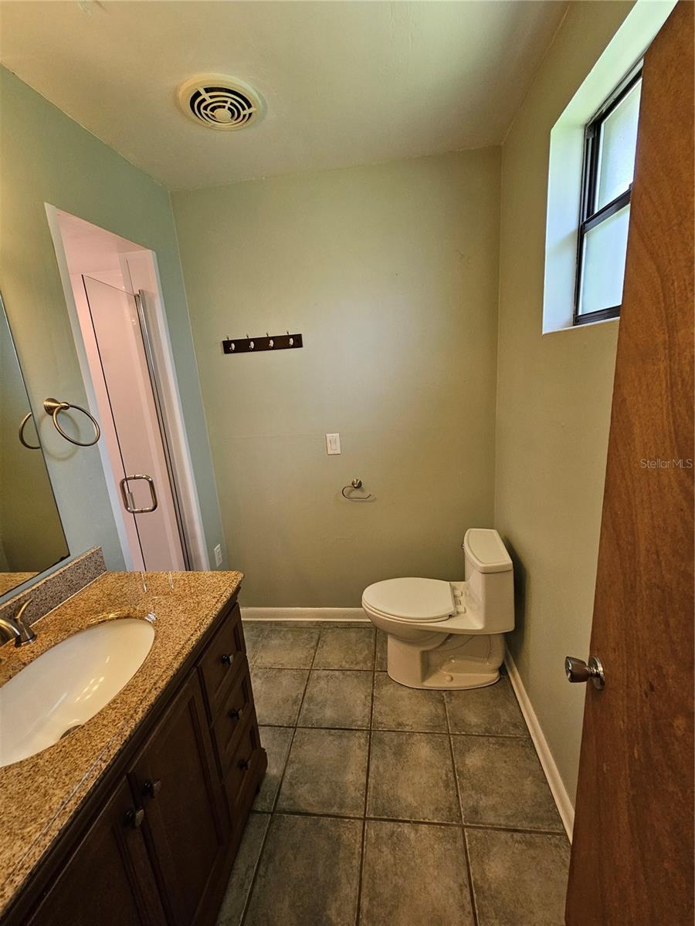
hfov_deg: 89.9
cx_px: 348
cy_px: 463
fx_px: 348
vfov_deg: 106.2
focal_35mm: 13
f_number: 2.2
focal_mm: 2.2
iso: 200
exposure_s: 1/60
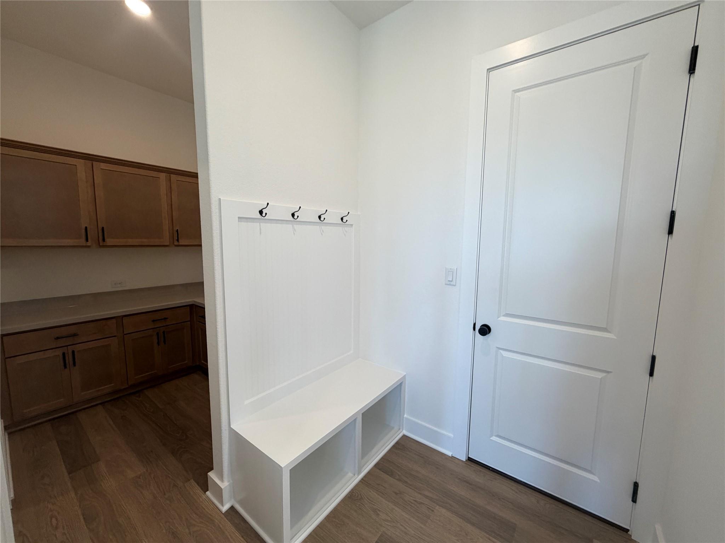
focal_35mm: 14
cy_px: 272
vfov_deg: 85.7
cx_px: 362
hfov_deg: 102.1
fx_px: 293
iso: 200
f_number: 2.2
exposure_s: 1/120
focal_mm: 2.22
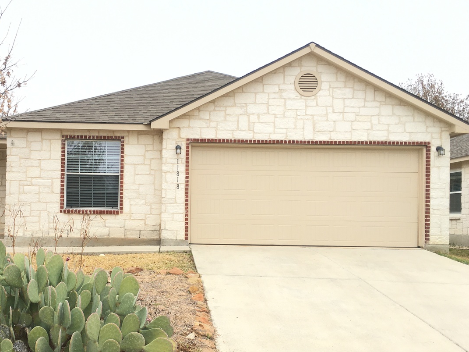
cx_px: 172
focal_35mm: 39
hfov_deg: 47.4
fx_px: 528
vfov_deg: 36.7
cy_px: 208
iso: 25
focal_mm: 4.15
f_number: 2.2
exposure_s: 1/381
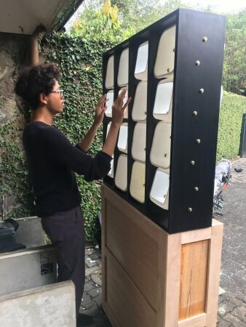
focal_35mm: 29
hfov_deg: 48.3
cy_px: 164
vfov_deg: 61.6
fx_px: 275
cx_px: 123
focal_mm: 4.15
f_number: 2.2
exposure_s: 1/100
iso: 32
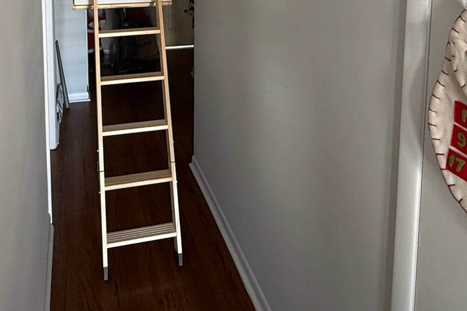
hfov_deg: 52.7
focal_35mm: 36
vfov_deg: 31.6
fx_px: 467
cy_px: -50
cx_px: 183
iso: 320
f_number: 2.2
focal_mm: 2.22
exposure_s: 1/60
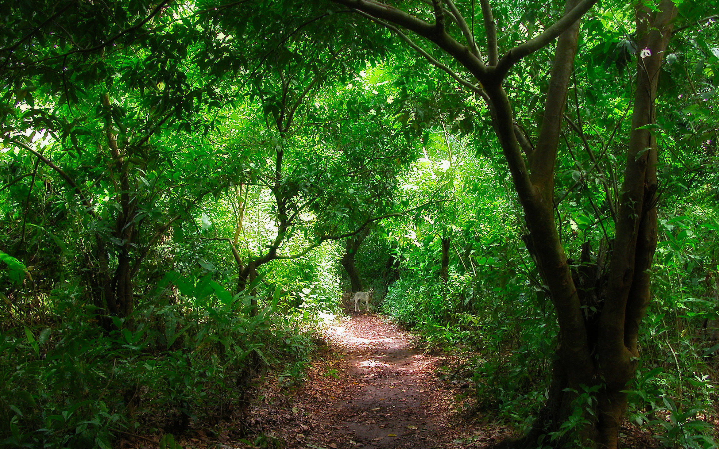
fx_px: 745
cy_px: 270
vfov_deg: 33.5
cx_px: 352
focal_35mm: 38
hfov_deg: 51.5
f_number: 3.2
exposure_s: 1/30
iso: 100
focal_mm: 8.9
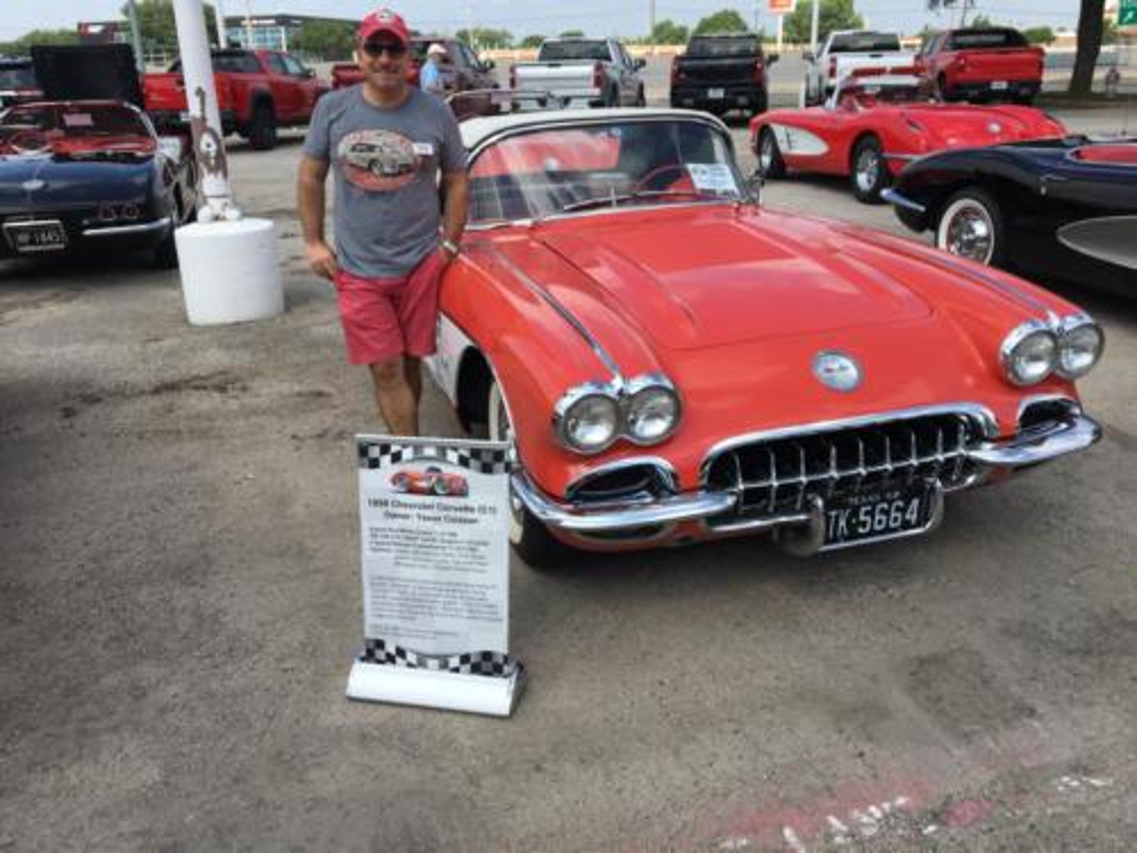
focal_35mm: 29
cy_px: 426
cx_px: 568
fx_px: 953
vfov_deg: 48.2
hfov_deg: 61.7
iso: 25
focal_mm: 4.15
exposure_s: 1/1479
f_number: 2.2
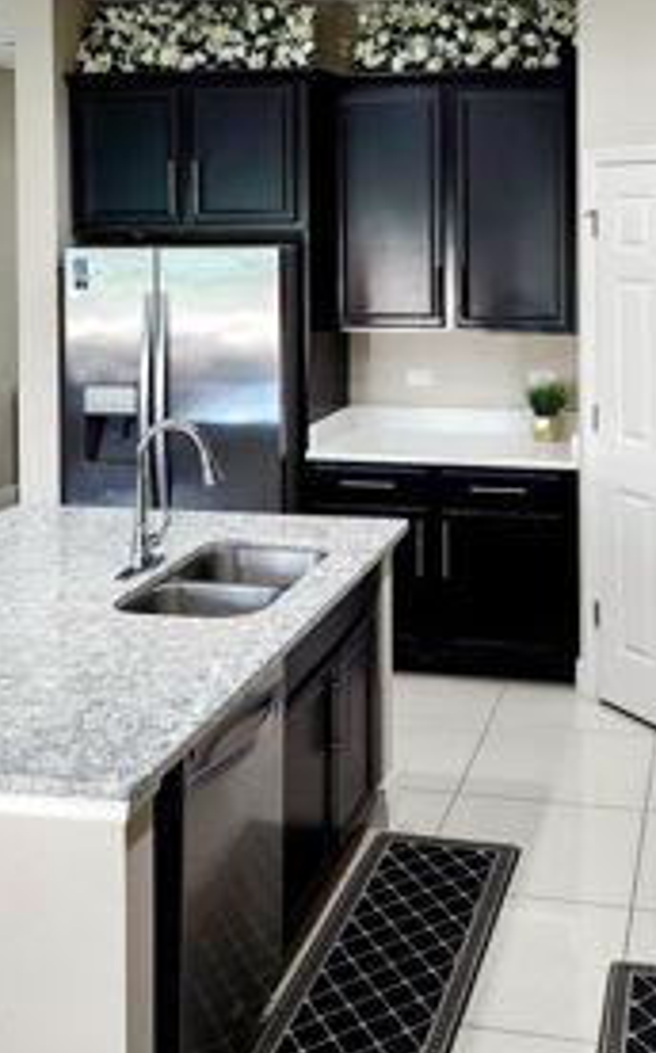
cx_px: 441
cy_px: 248
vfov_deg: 41.3
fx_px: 1347
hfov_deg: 27.2
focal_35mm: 47
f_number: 1.8
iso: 200
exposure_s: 1/120
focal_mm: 6.4
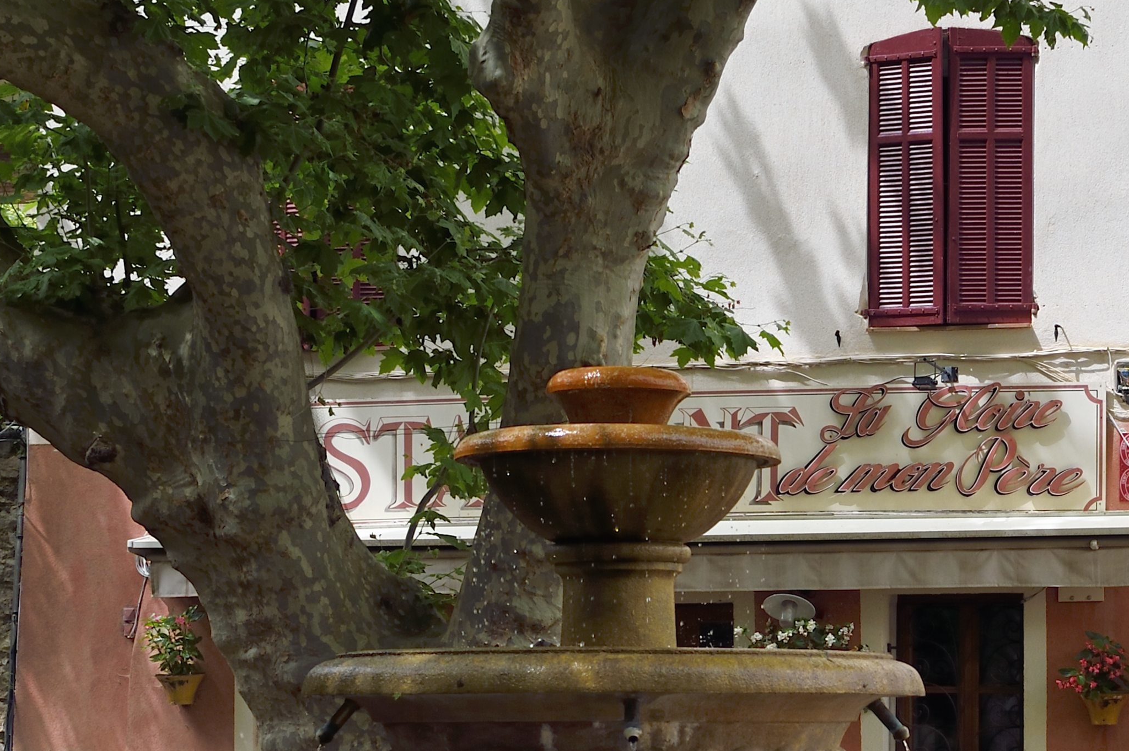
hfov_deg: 18.3
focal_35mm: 110
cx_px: 1000
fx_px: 3447
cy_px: 598
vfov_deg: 12.4
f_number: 7.1
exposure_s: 1/400
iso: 400
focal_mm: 44
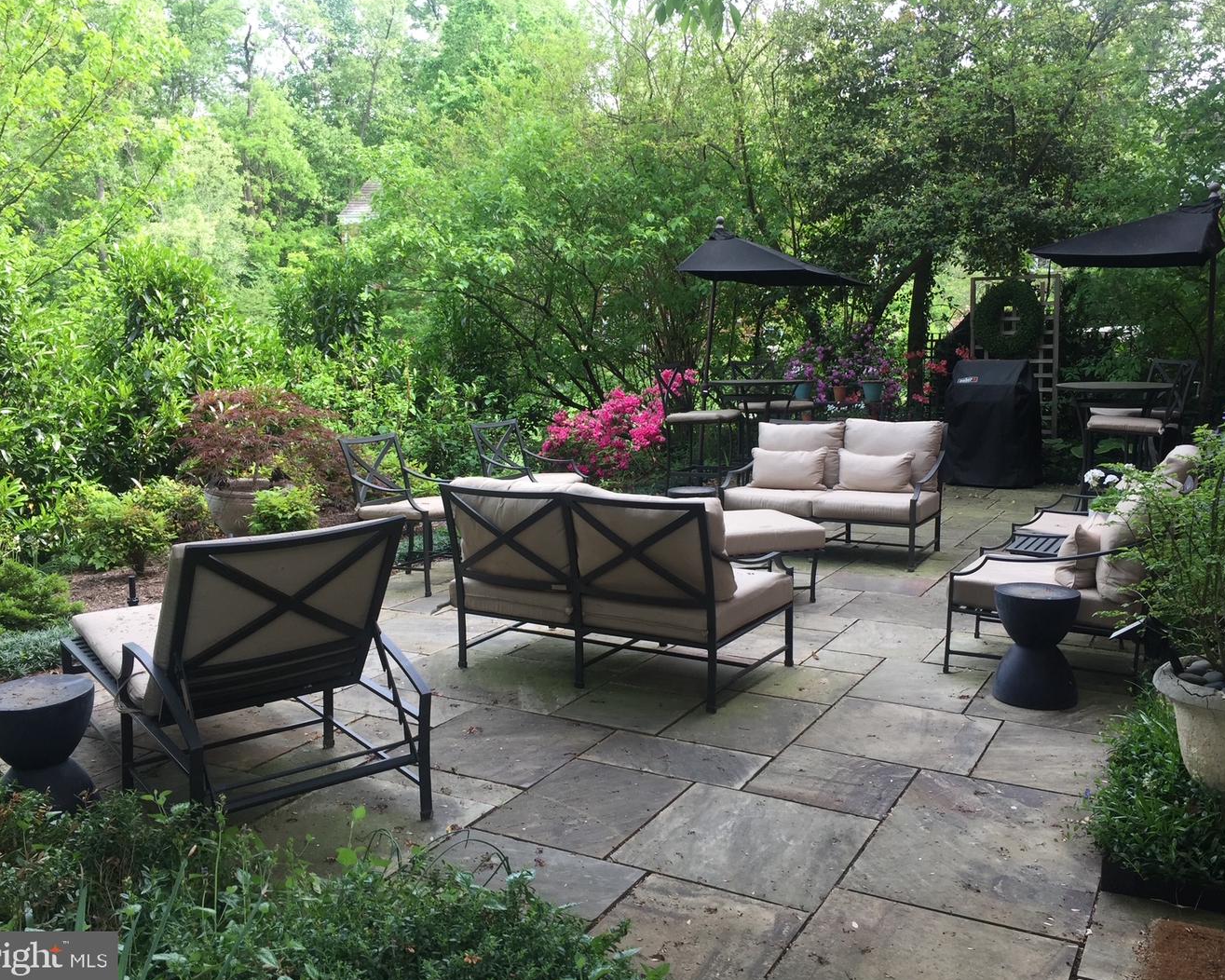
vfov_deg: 47.1
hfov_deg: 57.2
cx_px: 625
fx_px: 1124
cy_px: 482
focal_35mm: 31
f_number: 2.2
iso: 32
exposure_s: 1/172
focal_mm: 4.15
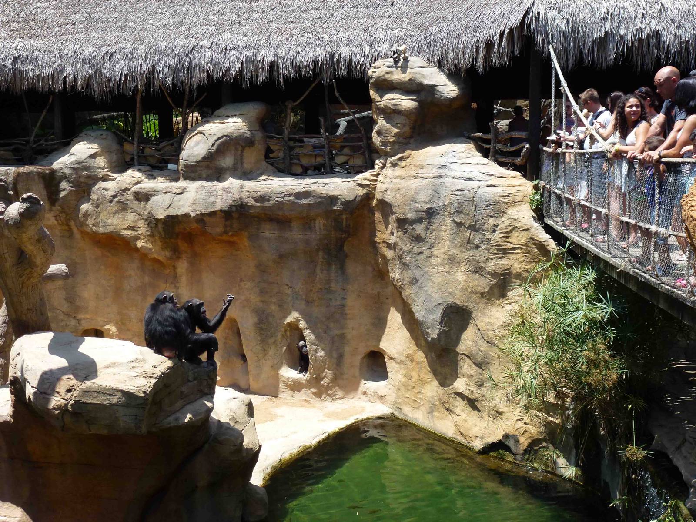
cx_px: 348
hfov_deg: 45.8
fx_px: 824
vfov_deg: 35.1
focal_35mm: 41
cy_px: 261
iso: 100
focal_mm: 7.4
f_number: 3.9
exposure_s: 1/400
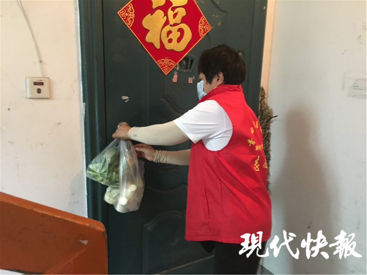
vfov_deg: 48.2
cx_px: 184
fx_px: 307
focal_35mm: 29
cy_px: 138
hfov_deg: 61.7
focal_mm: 4.15
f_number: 2.2
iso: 500
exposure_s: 1/17
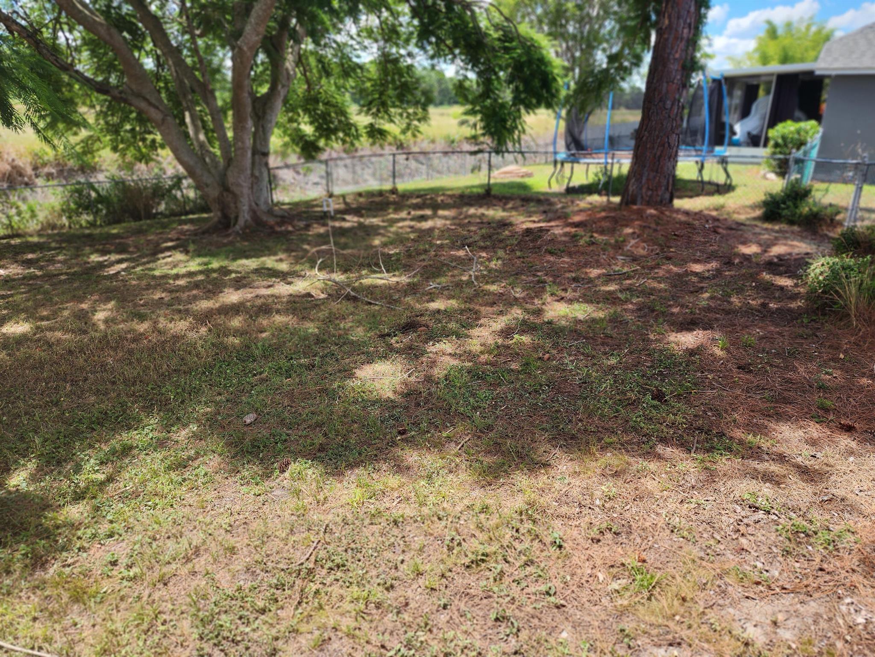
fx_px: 581
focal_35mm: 23
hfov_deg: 73.9
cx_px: 438
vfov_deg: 58.9
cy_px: 328
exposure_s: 1/344
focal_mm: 6.4
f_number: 1.8
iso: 12
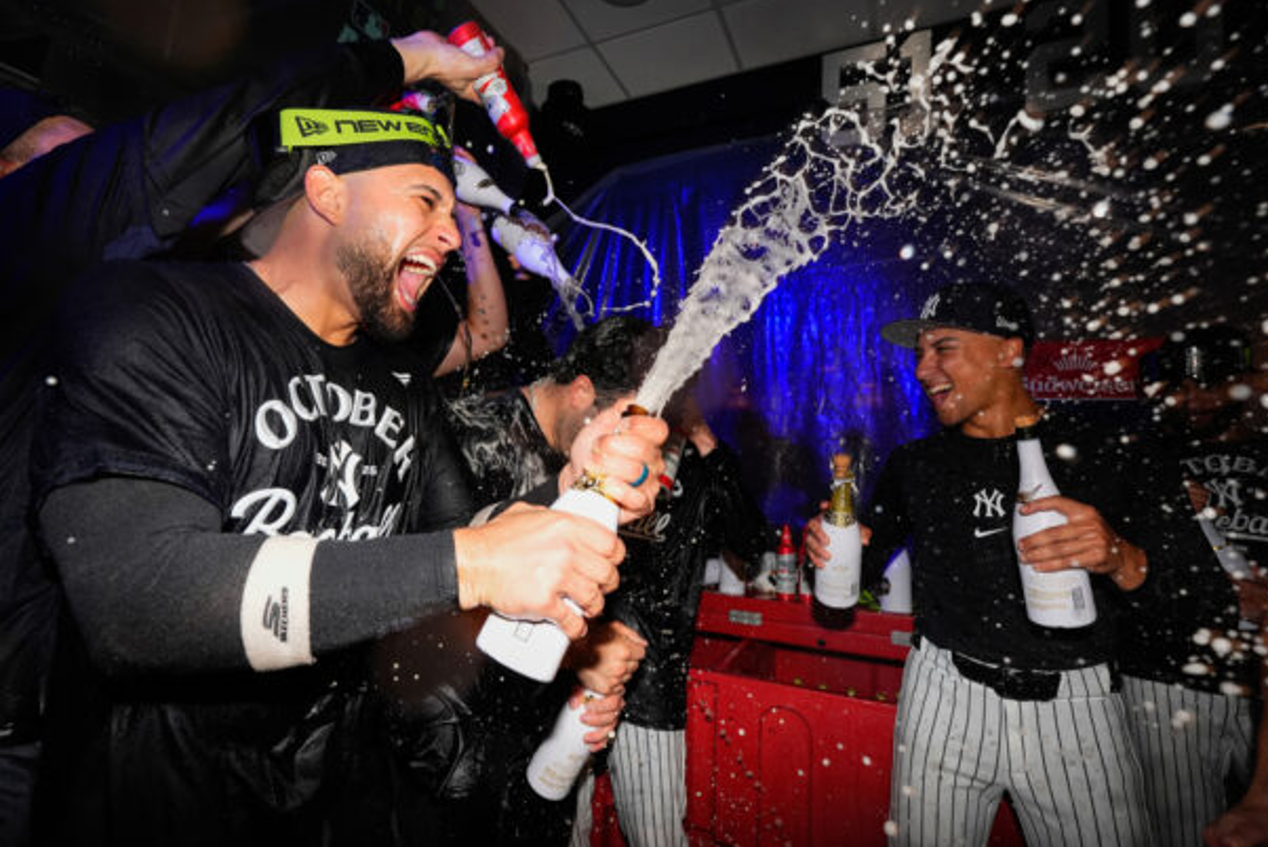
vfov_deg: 70.5
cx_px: 607
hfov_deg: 93.2
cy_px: 427
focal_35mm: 17
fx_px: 599
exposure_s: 1/400
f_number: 5
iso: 1250
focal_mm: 16
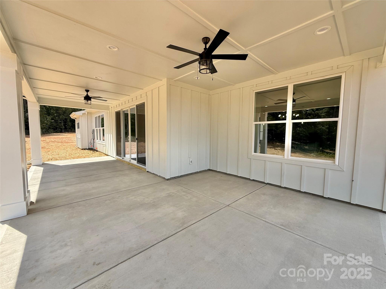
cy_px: 144
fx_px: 156
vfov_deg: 85.7
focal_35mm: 14
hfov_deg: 102.1
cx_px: 193
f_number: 2.2
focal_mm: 2.22
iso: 50
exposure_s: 1/820
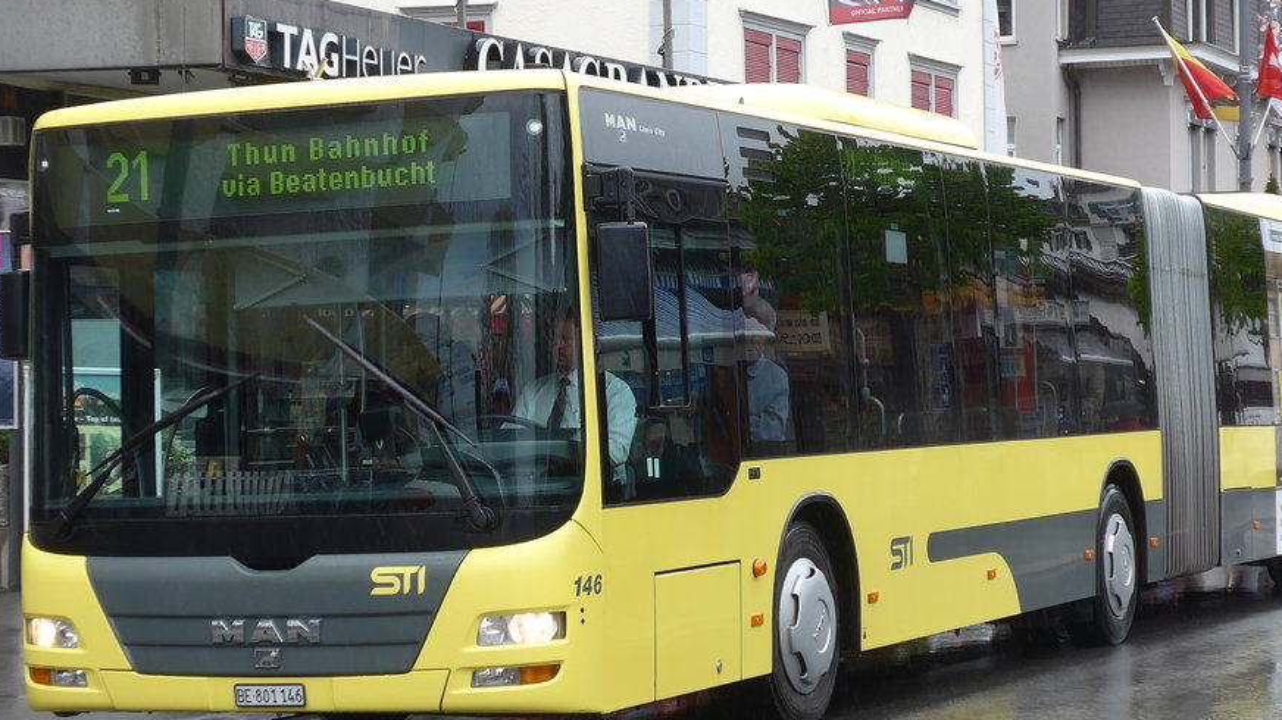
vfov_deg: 12.2
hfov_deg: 21.6
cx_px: 626
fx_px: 3365
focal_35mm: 99
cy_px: 347
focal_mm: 13.4
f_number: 3.9
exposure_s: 1/200
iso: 80
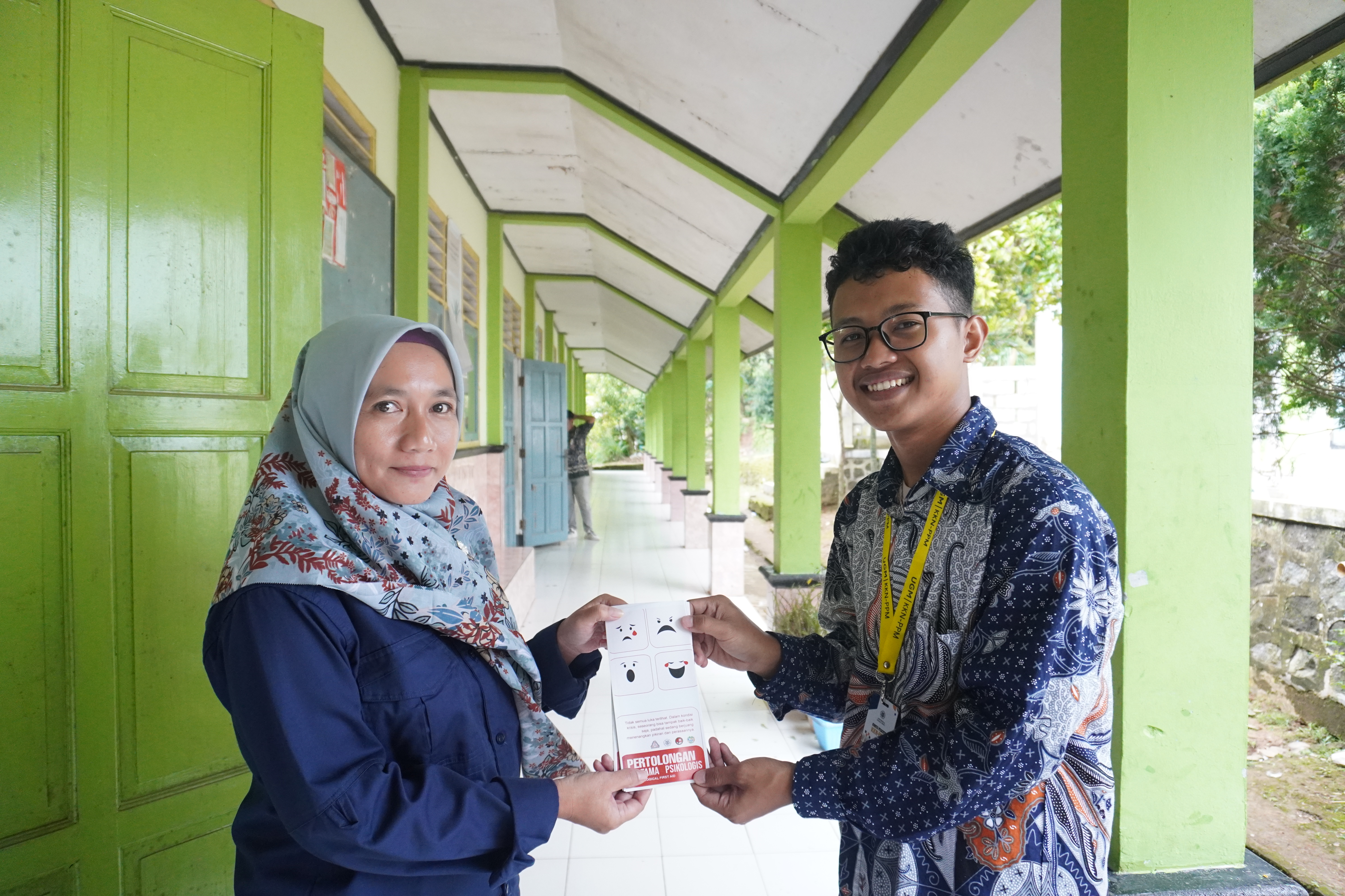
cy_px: 448
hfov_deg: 73.7
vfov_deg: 53.1
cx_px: 672
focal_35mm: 24
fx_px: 897
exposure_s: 1/200
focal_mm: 16
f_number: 4
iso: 2000
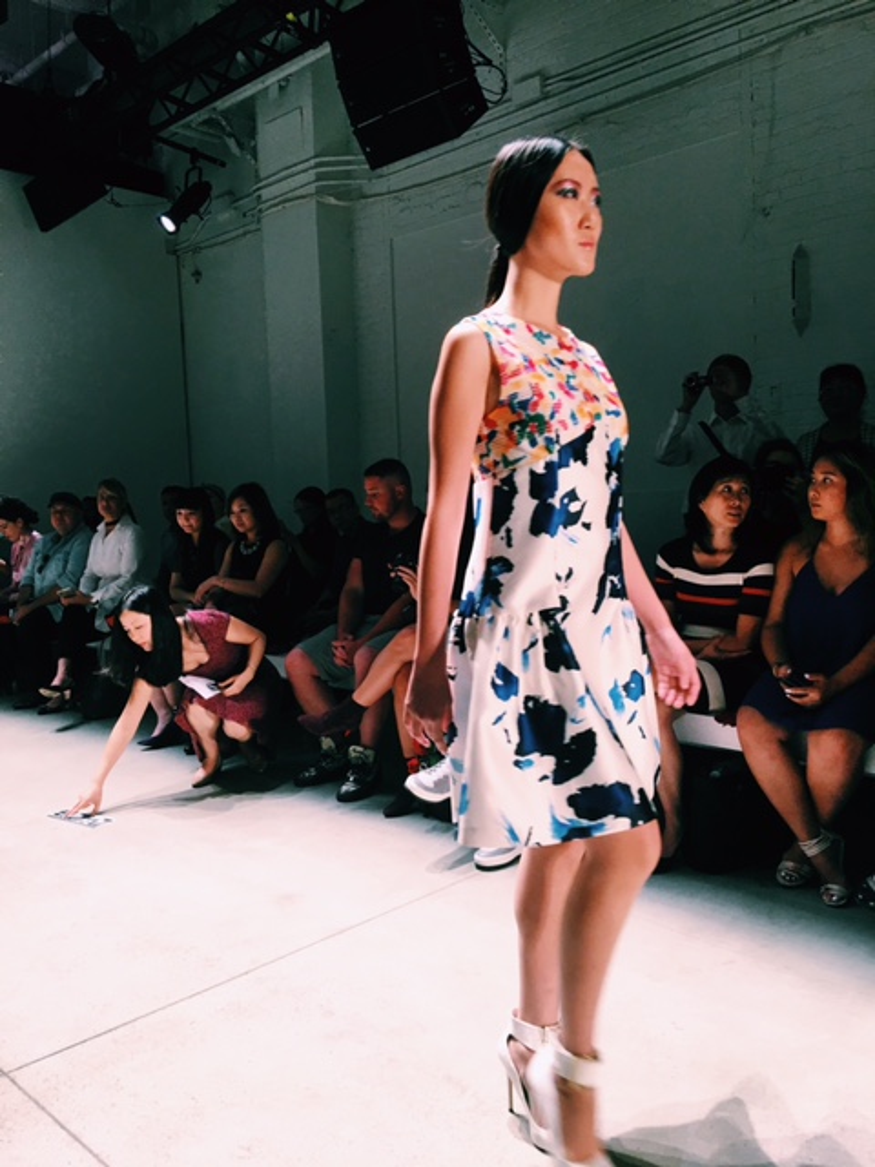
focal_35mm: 29
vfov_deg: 61.7
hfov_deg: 48.2
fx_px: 977
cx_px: 438
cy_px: 584
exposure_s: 1/30
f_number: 2.2
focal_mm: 4.15
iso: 32
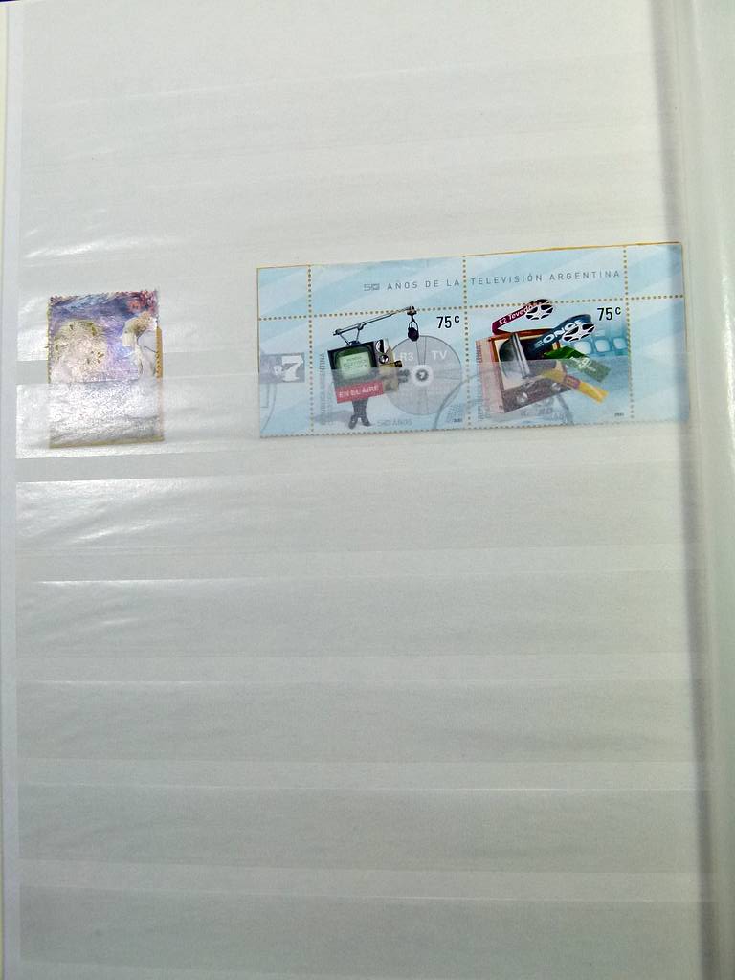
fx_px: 1019
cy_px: 490
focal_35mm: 36
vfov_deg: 51.4
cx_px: 368
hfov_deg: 39.7
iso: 200
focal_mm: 6.5
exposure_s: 1/250
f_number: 4
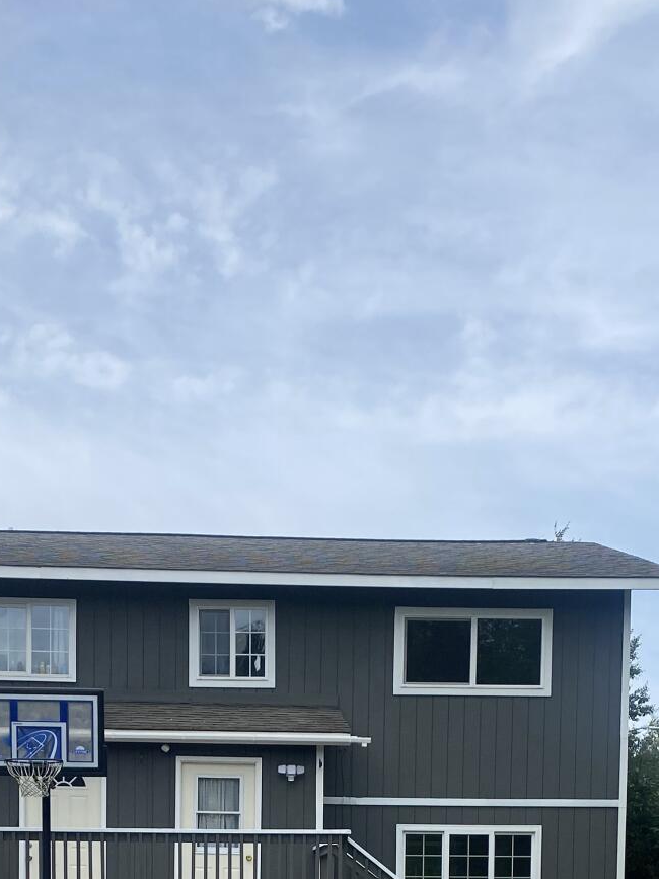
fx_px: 1523
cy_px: 977
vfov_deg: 29.0
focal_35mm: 60
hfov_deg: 24.4
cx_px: 260
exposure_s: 1/3040
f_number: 1.8
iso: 32
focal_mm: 4.25
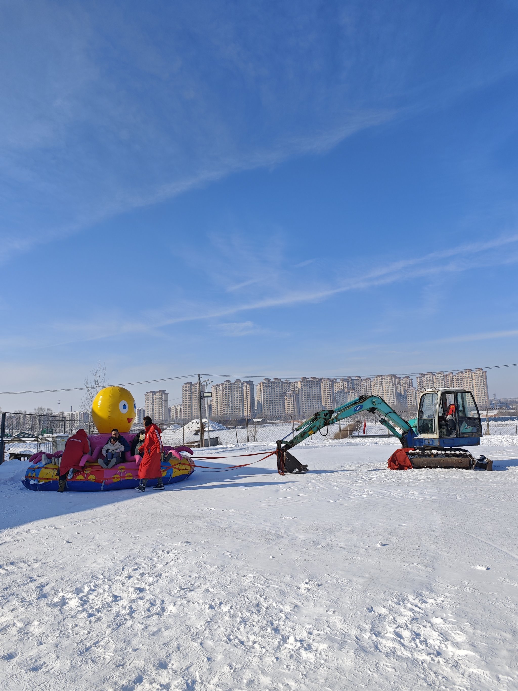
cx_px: 259
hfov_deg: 58.9
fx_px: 459
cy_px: 346
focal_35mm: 23
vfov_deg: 73.9
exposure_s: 1/3333
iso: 50
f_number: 2
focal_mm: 6.68
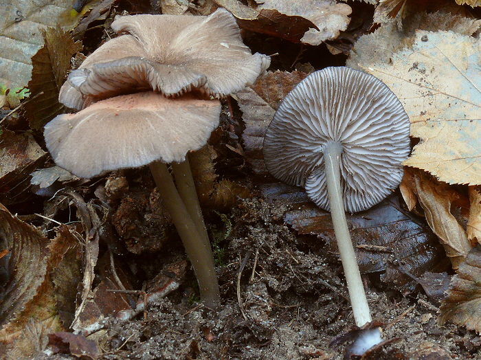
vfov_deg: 21.9
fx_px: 930
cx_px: 240
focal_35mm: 67
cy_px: 180
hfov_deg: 29.0
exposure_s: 1
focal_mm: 14.1
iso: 100
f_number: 11
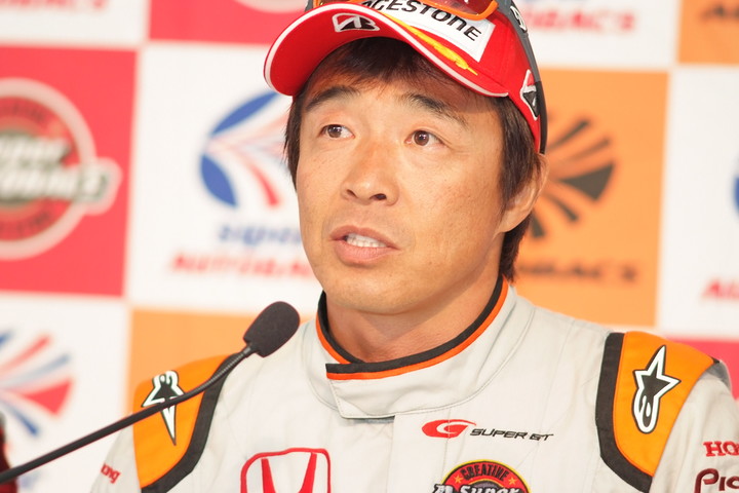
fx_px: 5542
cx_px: 370
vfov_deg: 5.1
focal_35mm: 270
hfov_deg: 7.6
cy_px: 246
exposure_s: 1/125
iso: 800
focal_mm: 180
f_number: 2.8
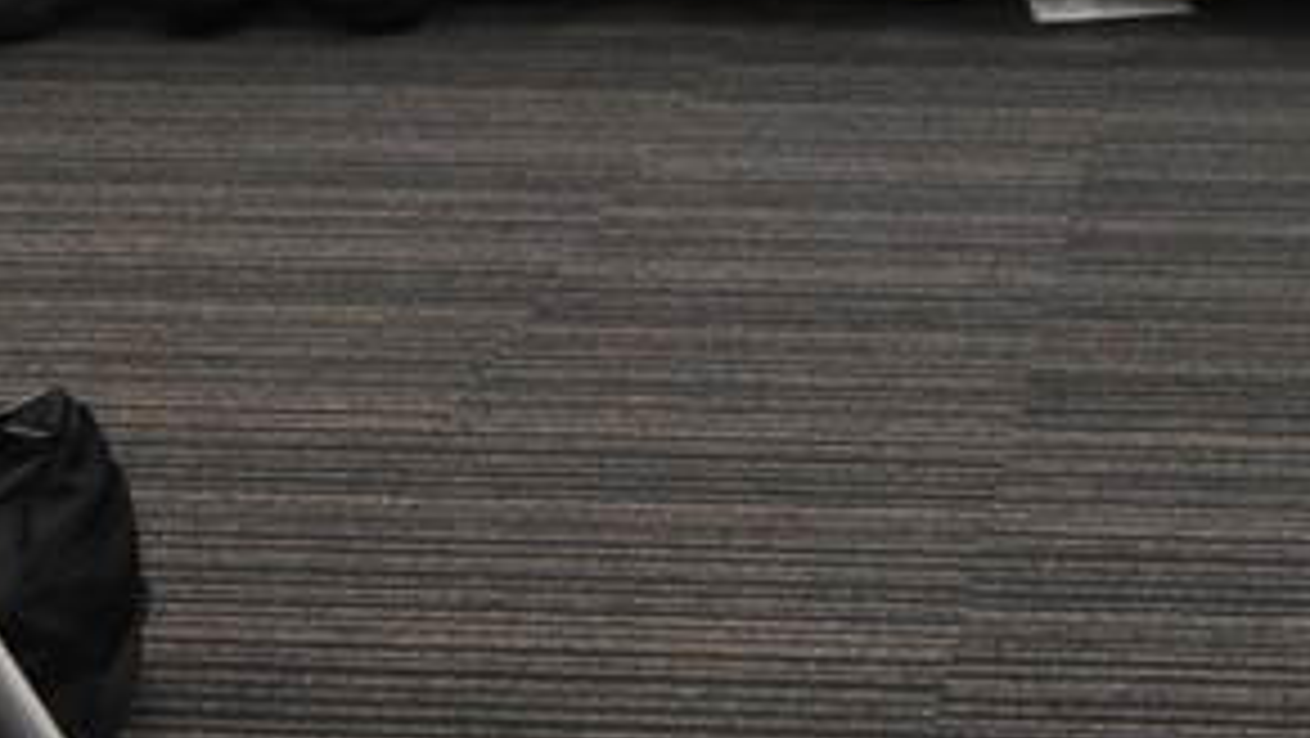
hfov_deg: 28.3
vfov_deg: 14.7
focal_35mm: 72
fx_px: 2497
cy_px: -587
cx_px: 1175
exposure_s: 1/160
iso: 2500
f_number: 6.3
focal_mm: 13
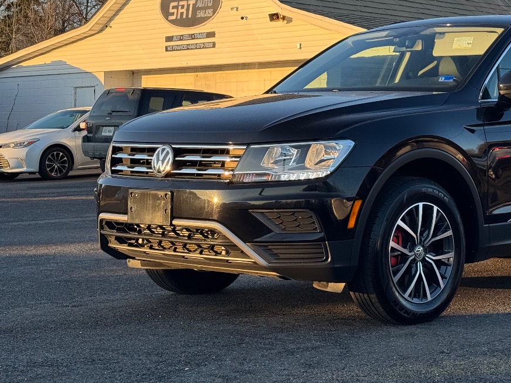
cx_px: 412
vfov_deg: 18.6
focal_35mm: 79
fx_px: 1166
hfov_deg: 24.3
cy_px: 106
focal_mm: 6.76
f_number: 1.78
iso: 64
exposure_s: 1/1043
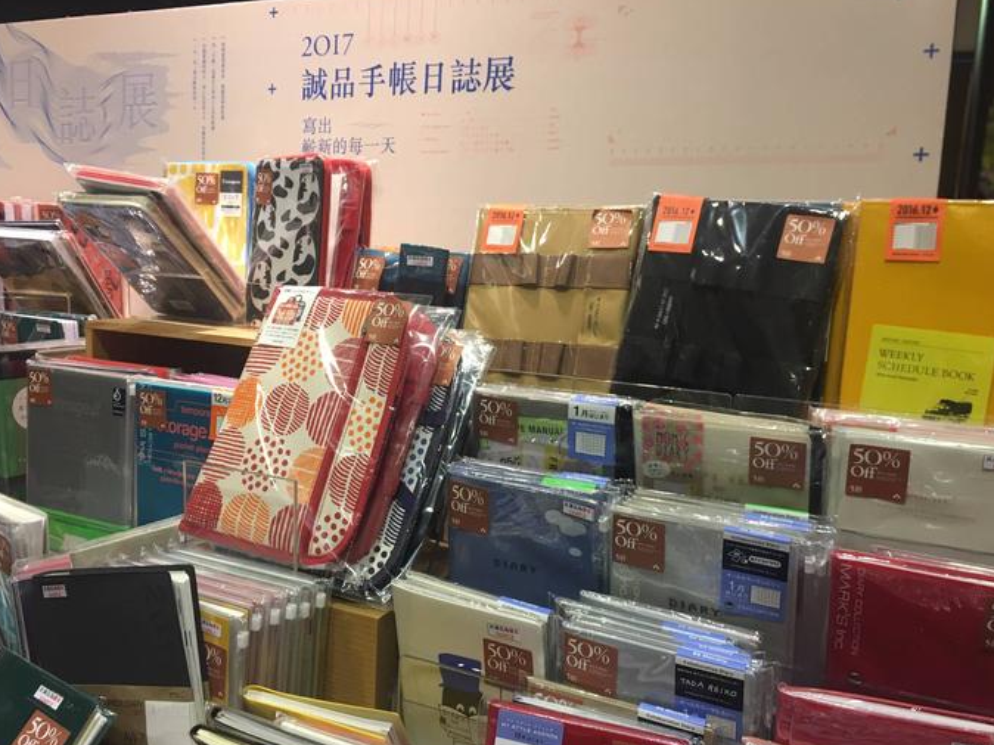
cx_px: 476
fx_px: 890
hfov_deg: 58.3
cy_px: 382
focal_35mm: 31
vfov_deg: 45.4
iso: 80
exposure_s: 1/33
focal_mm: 4.15
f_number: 2.2
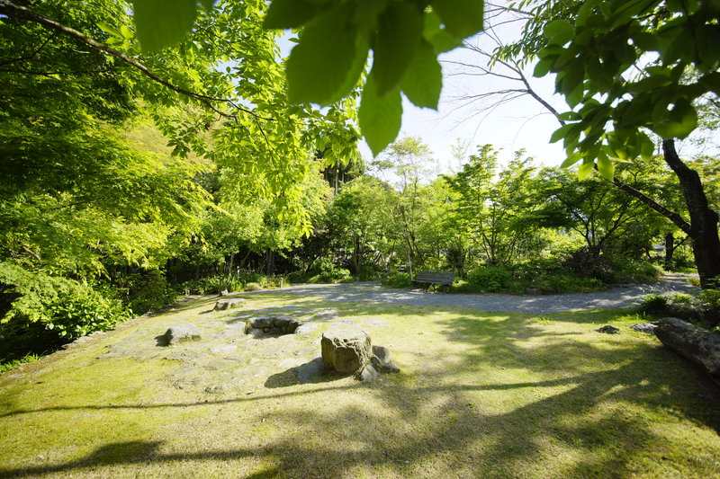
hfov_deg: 112.6
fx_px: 240
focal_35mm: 12
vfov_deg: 90.0
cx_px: 360
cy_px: 240
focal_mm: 12
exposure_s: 1/200
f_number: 4.5
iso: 100
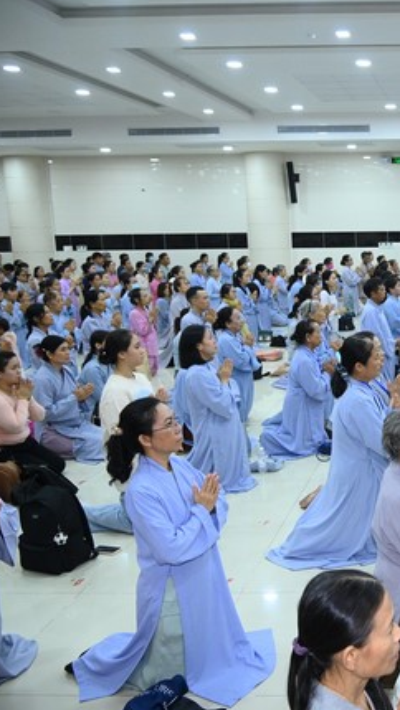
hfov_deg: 27.6
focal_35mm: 38
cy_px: 355
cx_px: 474
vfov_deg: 52.8
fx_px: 716
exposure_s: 1/125
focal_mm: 24
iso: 4000
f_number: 4.5
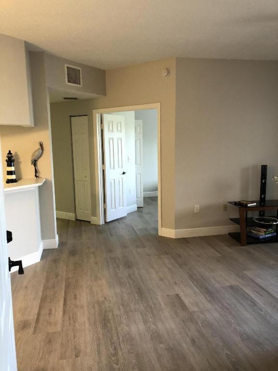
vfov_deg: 63.4
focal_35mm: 28
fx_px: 300
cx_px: 139
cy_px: 186
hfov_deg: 49.7
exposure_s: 1/15
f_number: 1.8
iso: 50
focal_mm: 4
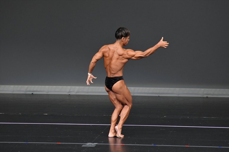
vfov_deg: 4.0
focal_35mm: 345
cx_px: 114
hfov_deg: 6.0
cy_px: 76
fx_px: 2194
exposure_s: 1/400
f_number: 5.6
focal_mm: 230
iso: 4000
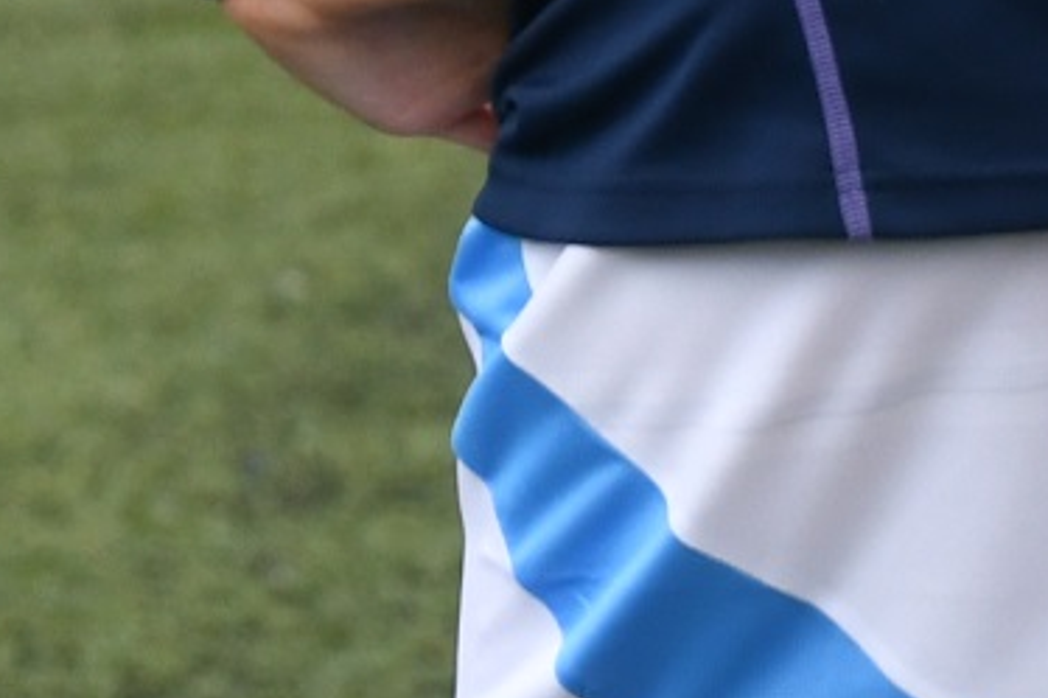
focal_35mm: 1117
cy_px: -1514
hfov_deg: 1.8
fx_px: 32501
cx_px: -261
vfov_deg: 1.2
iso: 400
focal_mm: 116
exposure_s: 1/1250
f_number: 5
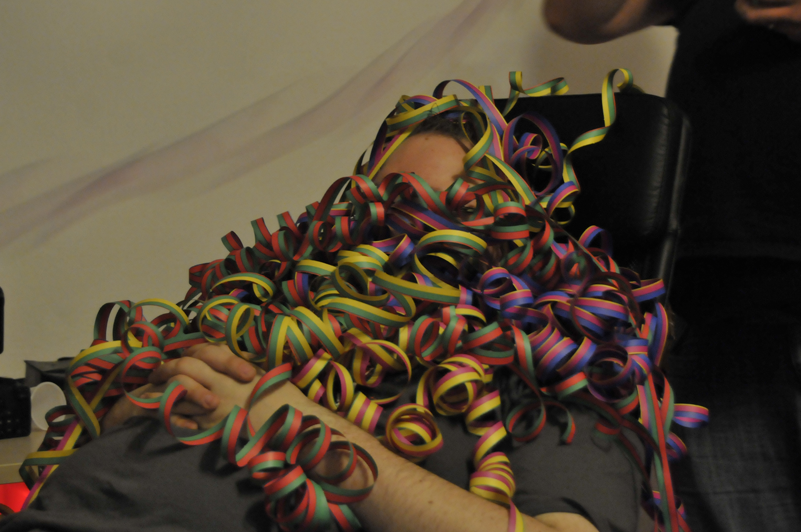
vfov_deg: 17.4
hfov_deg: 26.0
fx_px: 1733
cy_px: 229
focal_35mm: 78
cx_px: 381
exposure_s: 1/10
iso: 1600
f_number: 4.2
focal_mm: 42
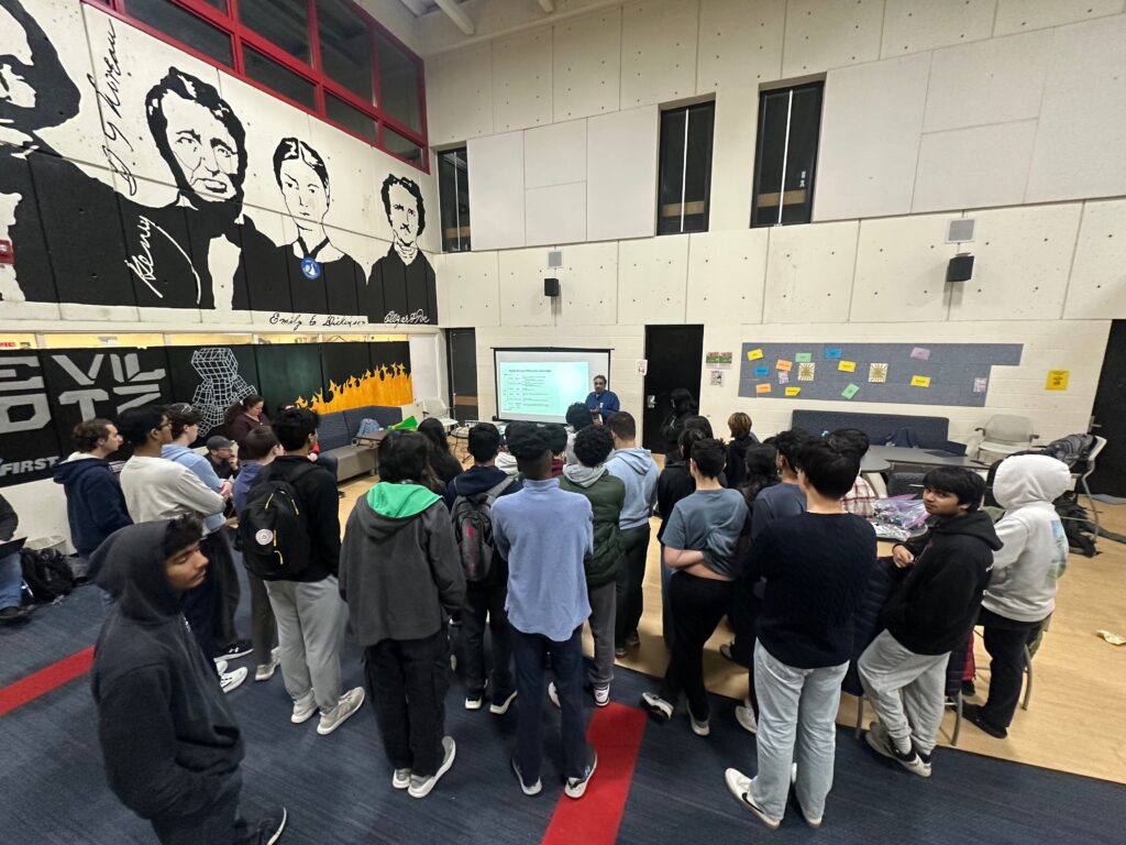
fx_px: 455
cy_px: 422
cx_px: 563
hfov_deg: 102.1
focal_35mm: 14
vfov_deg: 85.7
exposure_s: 1/60
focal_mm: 2.22
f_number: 2.2
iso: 320
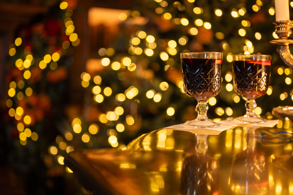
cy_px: 98
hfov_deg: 39.6
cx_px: 146
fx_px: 407
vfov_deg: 27.0
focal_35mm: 50
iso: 360
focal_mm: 50
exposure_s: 1/160
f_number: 1.8
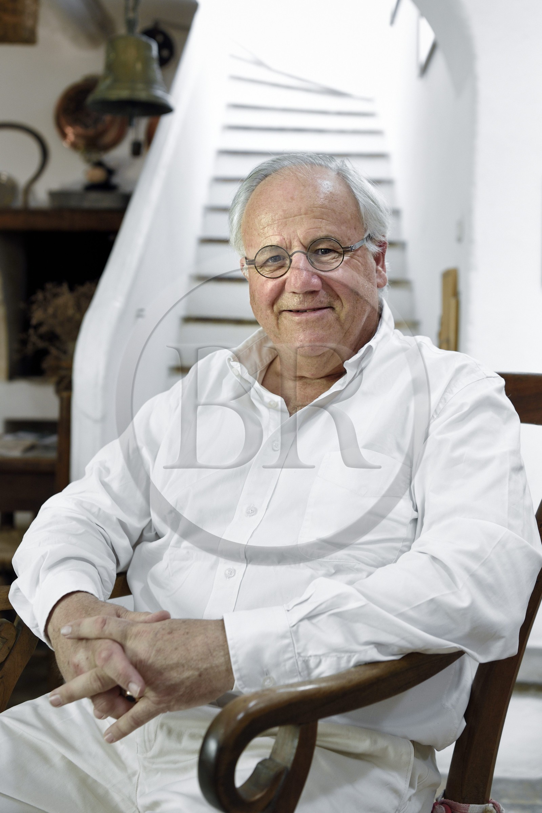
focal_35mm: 44
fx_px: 994
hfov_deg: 30.5
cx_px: 271
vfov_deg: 44.5
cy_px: 406
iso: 800
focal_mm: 44
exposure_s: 1/30
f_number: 4
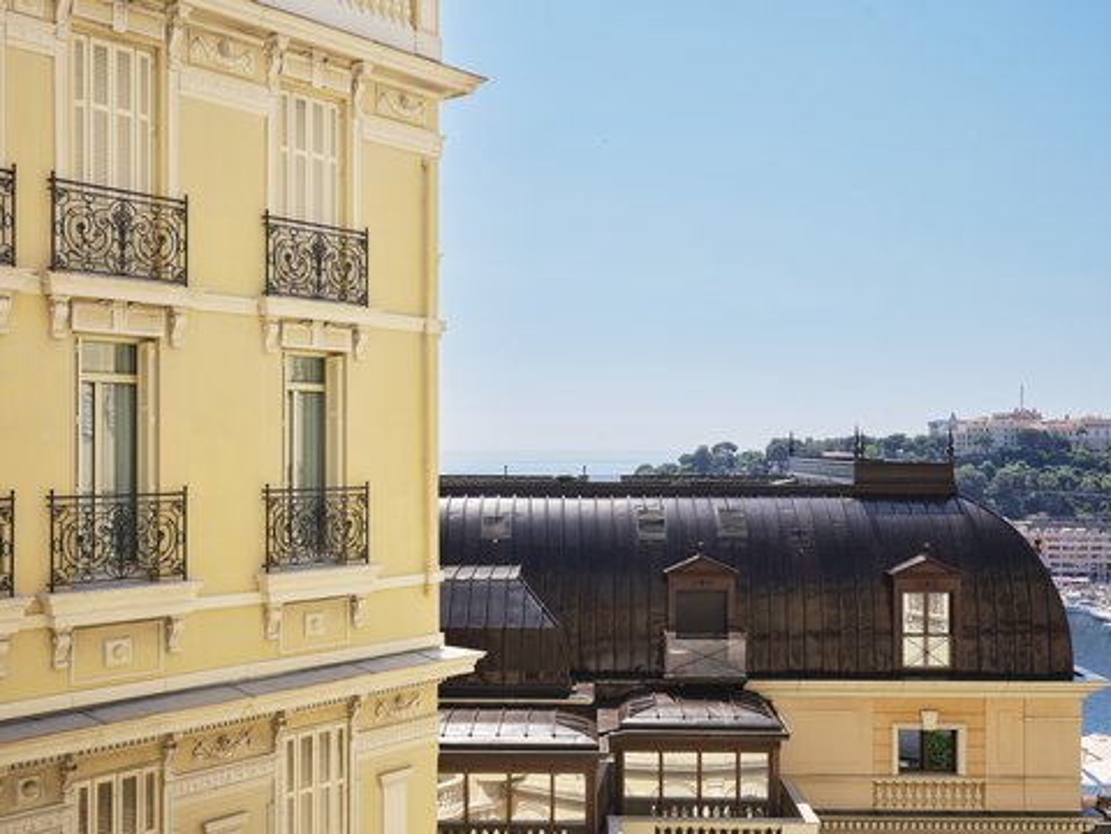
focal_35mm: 36
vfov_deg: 39.7
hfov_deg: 51.4
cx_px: 556
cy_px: 417
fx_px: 1155
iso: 160
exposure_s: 1/120
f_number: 11
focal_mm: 45.7
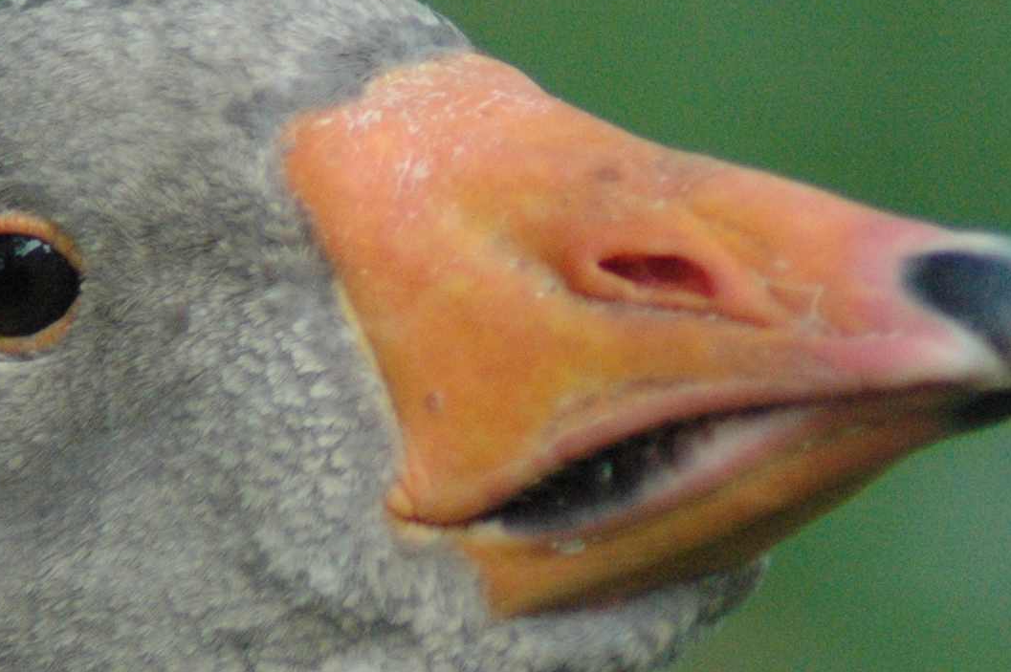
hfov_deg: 1.6
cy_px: 558
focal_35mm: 1281
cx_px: 403
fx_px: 35946
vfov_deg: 1.1
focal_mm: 300
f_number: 5.6
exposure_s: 1/2000
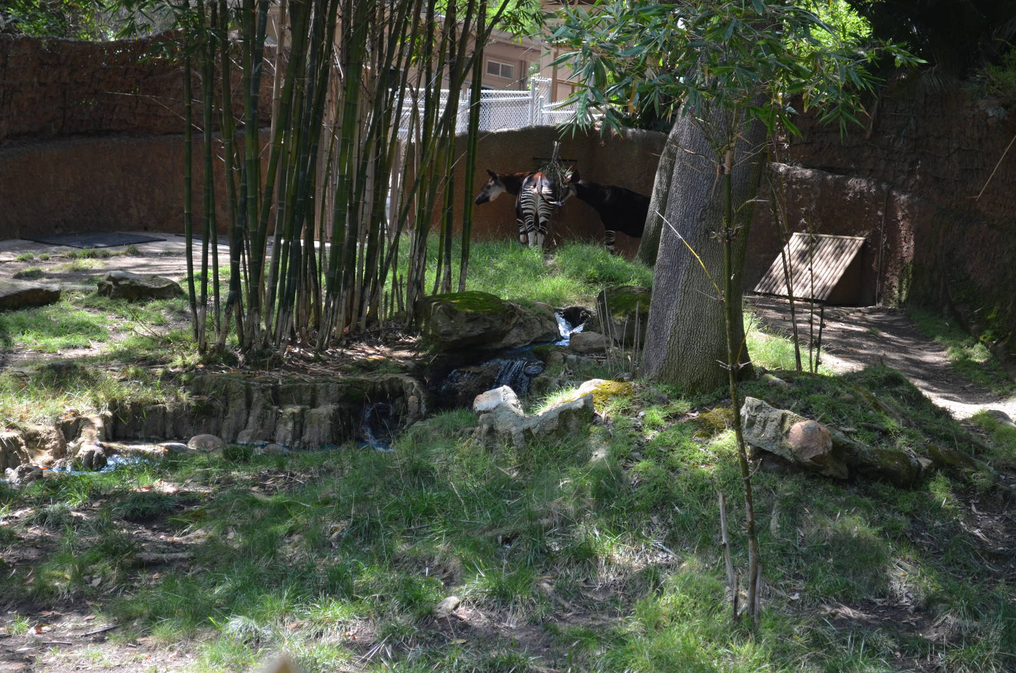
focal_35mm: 82
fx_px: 2324
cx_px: 508
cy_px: 336
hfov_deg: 24.7
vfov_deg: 16.5
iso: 1000
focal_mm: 55
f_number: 5.6
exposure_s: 1/500
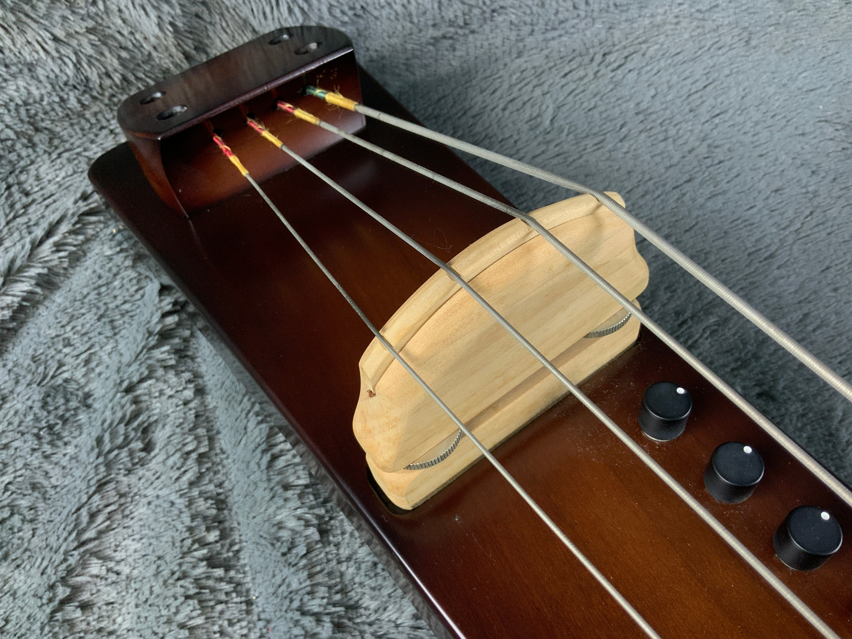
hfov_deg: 61.7
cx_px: 426
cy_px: 320
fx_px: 714
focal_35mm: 29
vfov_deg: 48.2
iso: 80
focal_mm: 3
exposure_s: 1/60
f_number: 1.8
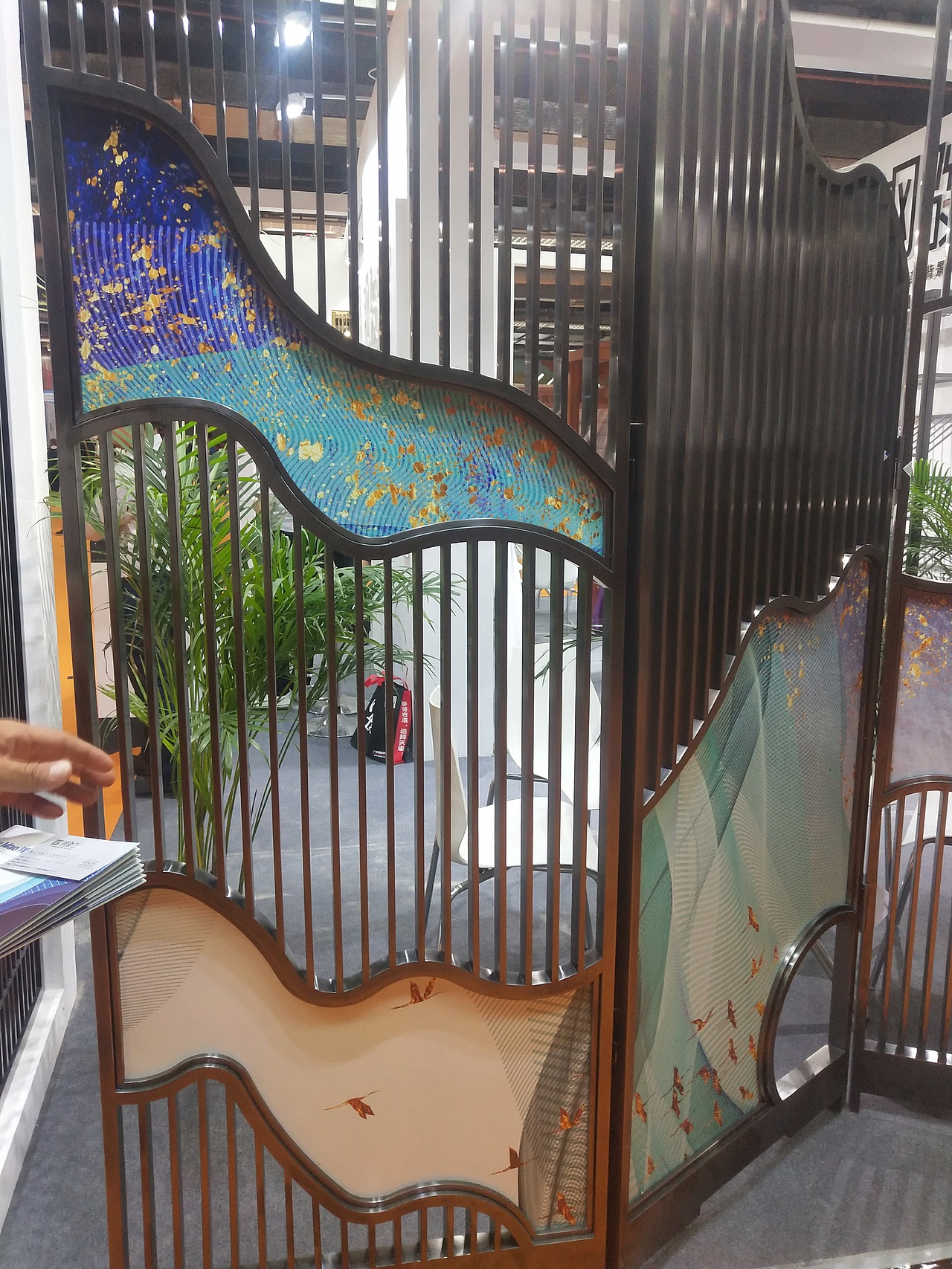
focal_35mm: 30
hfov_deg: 46.8
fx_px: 1100
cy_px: 634
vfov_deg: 60.0
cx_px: 476
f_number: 1.8
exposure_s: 1/100
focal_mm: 3.95
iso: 205
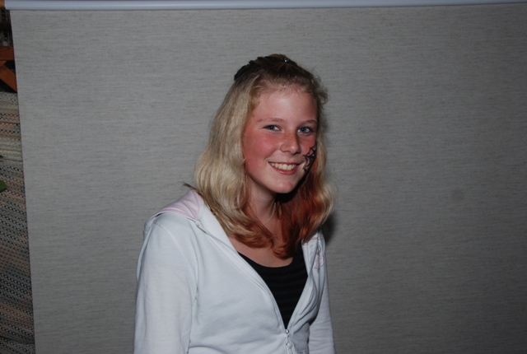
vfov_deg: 33.2
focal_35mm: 40
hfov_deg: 47.8
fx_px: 594
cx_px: 264
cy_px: 177
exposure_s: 1/60
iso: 200
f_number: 5
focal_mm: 27
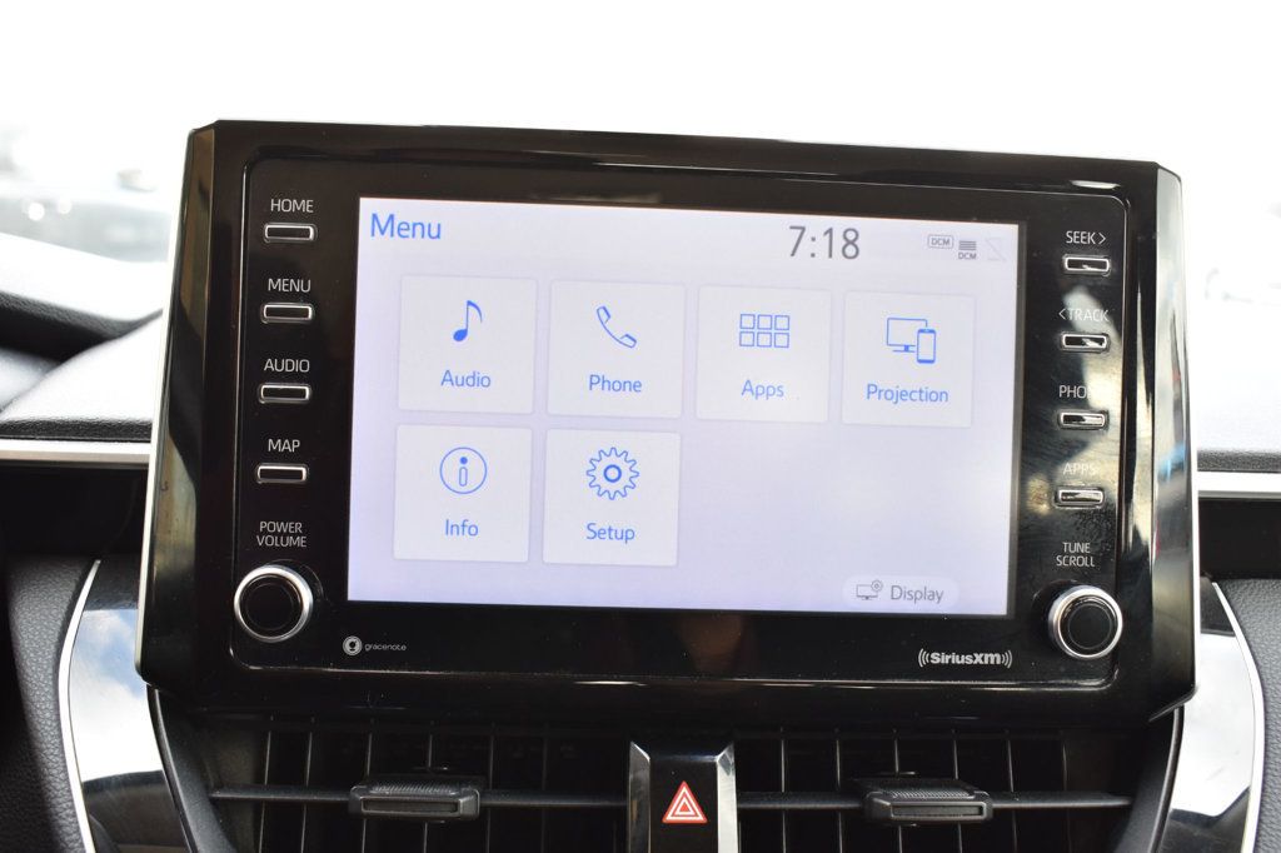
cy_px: 426
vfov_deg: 36.8
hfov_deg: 53.1
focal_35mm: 36
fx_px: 1281
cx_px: 640
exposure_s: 1/125
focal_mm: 24
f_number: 5.6
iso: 720
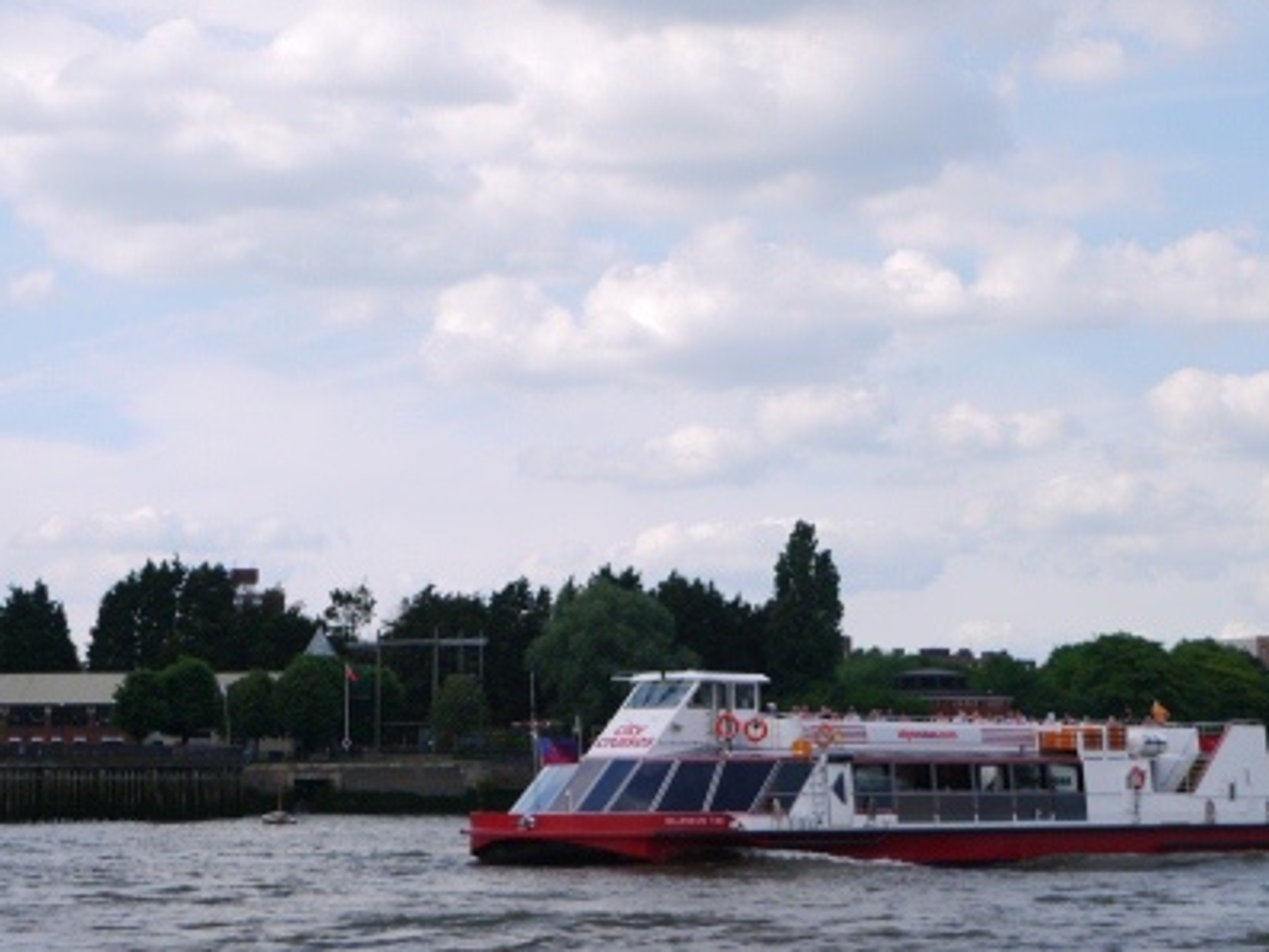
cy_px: 463
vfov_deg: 18.7
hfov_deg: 24.7
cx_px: 652
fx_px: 2897
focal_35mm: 79
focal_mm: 35
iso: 160
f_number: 9
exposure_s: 1/320
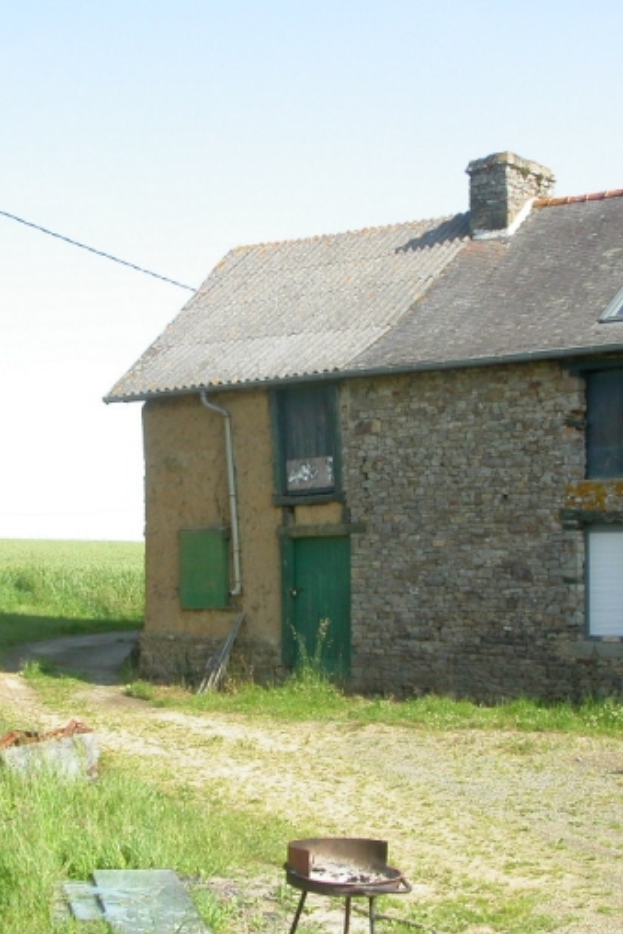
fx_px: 2464
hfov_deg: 14.4
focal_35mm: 95
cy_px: 469
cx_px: 303
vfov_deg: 21.5
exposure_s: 1/210
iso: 100
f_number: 5.9
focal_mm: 14.2
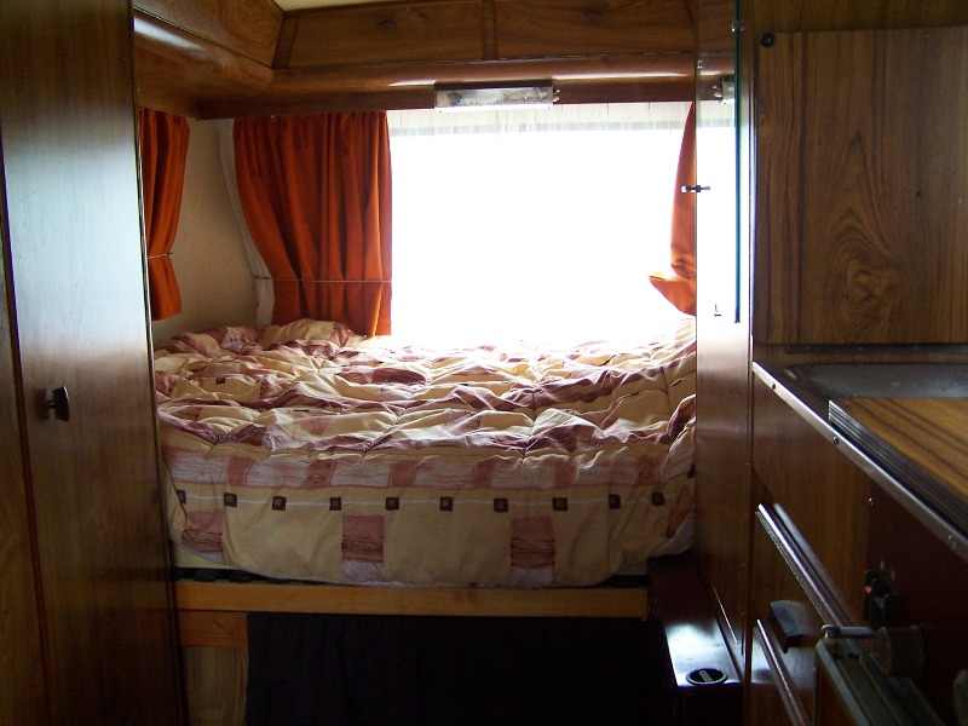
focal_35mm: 38
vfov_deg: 37.7
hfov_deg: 49.0
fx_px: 1063
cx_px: 484
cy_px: 363
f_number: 2.8
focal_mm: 6.3
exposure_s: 1/10
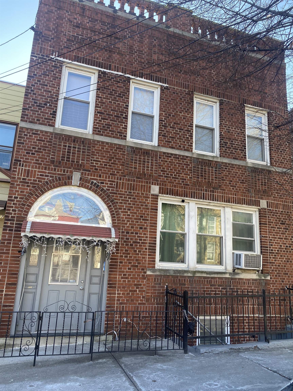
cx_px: 146
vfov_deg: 67.3
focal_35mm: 26
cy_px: 196
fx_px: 293
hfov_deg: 53.1
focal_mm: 4.25
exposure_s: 1/254
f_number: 1.8
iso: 32
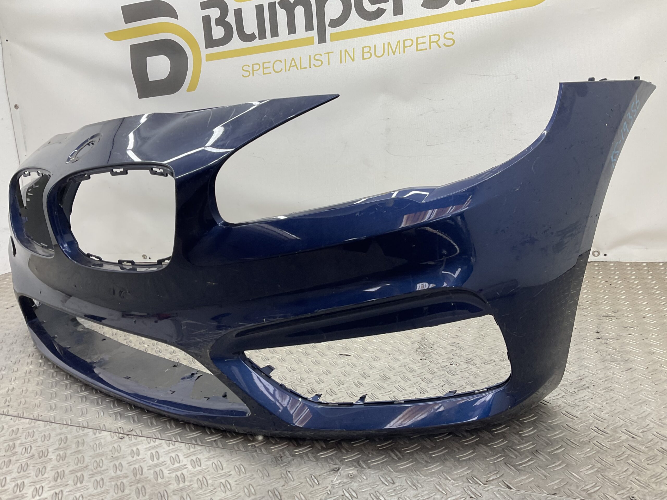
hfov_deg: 61.7
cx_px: 334
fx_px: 559
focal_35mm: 29
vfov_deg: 48.2
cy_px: 250
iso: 25
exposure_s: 1/100
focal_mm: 3
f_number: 1.8
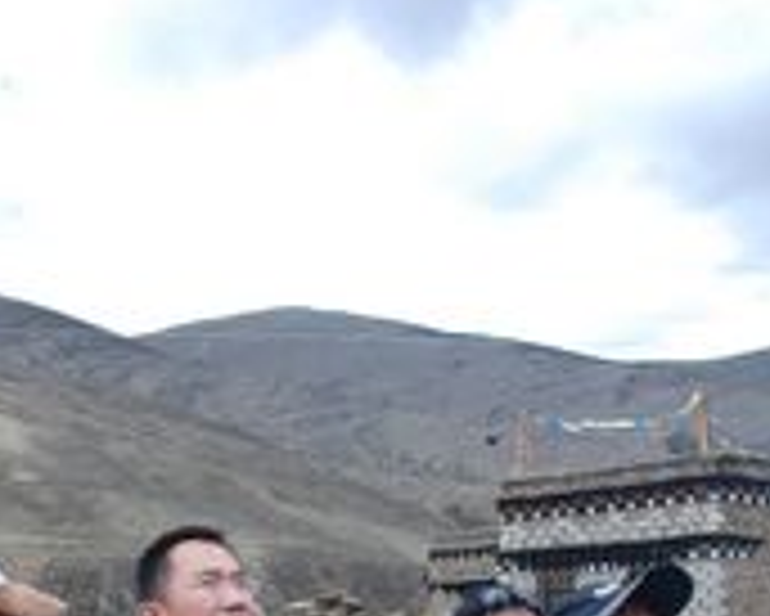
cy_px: 735
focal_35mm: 74
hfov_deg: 25.1
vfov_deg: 19.5
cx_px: 104
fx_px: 1687
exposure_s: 1/125
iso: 100
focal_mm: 18
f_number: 5.6
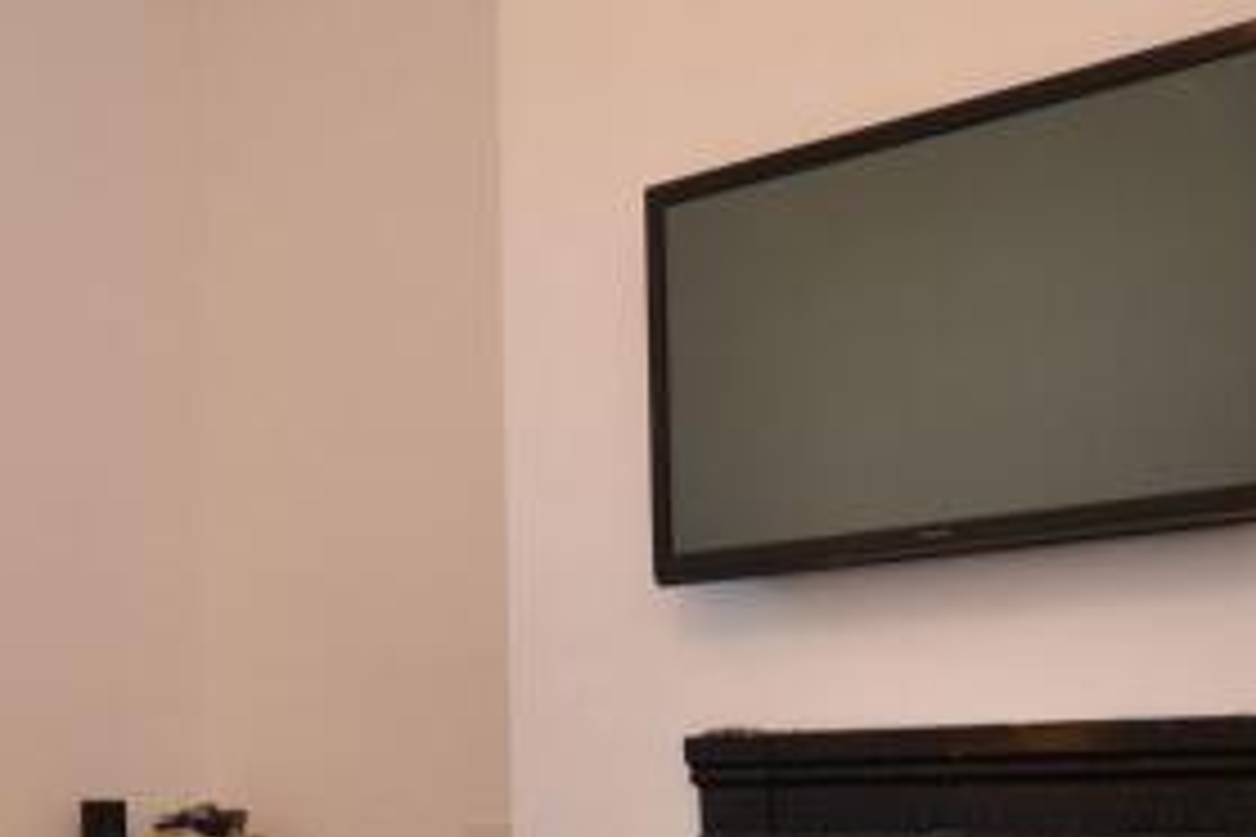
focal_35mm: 55
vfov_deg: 23.3
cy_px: 884
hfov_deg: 36.2
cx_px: 576
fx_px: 1919
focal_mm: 10
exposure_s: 1/60
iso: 400
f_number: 3.5
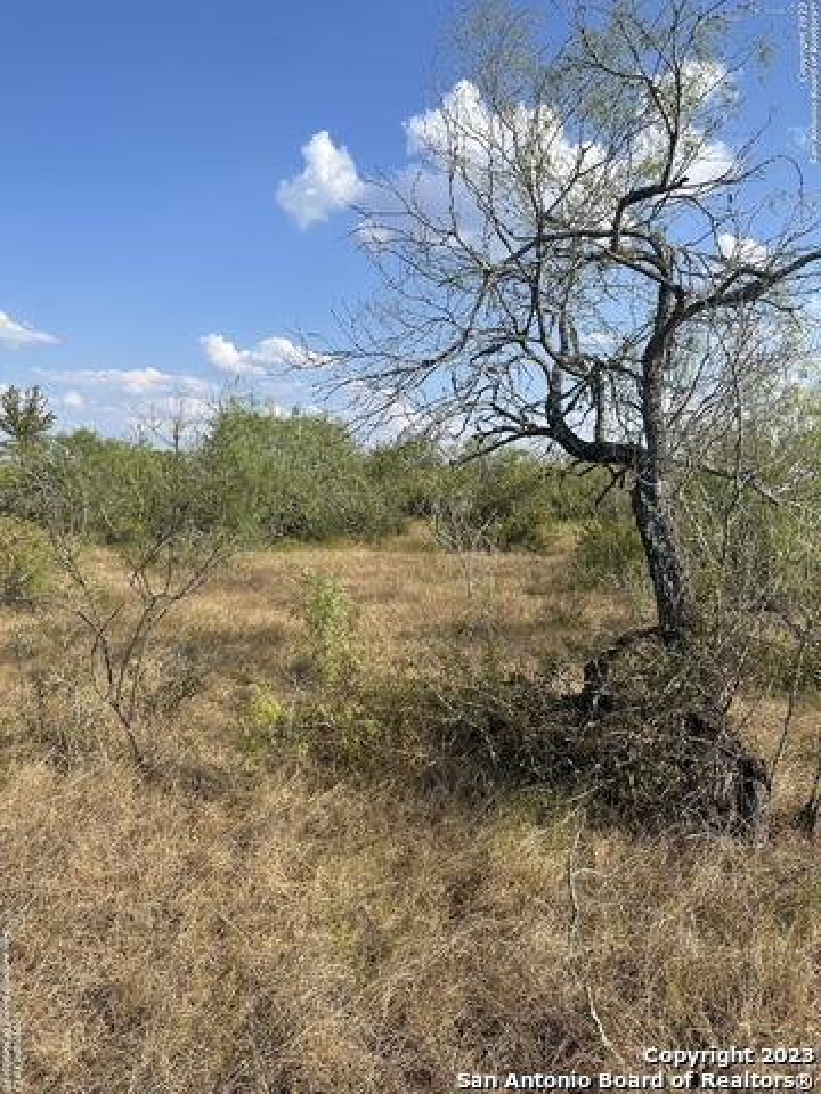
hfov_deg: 56.8
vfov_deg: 71.6
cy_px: 547
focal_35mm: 24
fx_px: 759
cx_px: 410
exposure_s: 1/3472
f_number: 1.78
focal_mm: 6.86
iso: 80
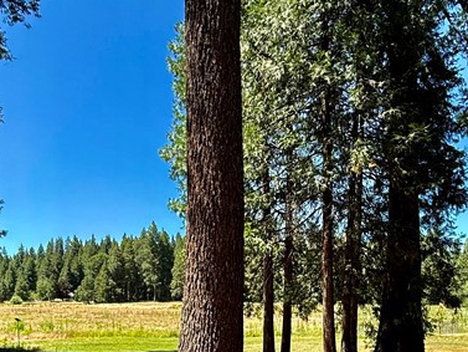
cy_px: 331
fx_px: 514
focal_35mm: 38
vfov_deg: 35.1
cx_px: 214
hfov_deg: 48.9
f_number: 2.2
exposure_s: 1/820
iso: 50
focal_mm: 2.22
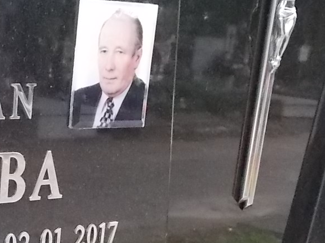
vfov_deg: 20.4
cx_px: -52
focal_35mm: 71
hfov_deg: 25.0
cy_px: 207
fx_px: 666
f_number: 3.2
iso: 400
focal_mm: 4.6
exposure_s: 1/400
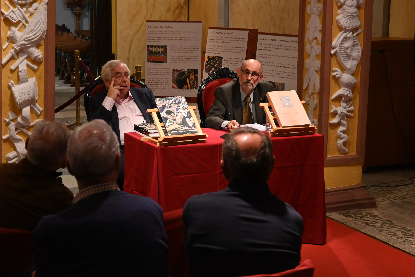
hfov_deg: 27.0
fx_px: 865
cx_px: 208
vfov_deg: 18.2
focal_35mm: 75
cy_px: 138
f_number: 6.3
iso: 1600
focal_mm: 50
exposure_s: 1/60
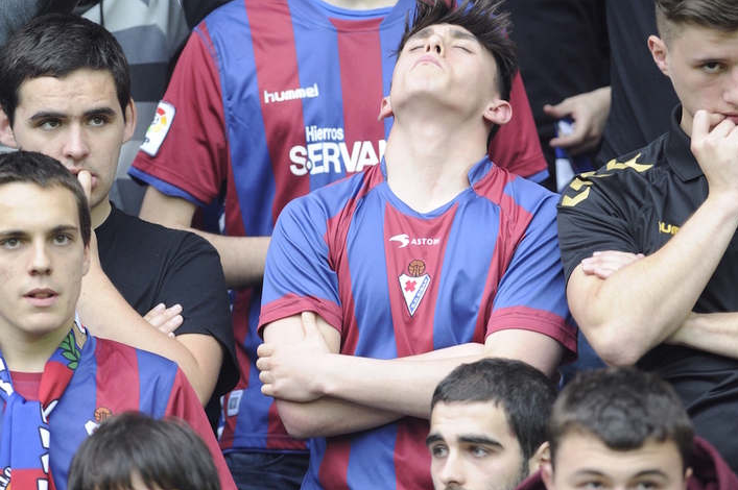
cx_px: 363
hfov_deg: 5.2
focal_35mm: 397
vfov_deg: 3.5
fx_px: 8131
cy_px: 190
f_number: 4.5
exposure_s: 1/400
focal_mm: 300
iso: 2000
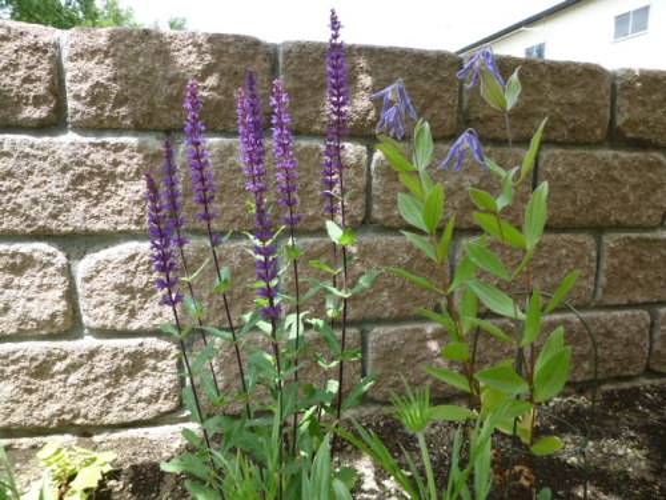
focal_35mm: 24
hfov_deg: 71.6
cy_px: 250
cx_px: 333
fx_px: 462
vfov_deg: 56.8
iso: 100
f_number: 4
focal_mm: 4.3
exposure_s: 1/200
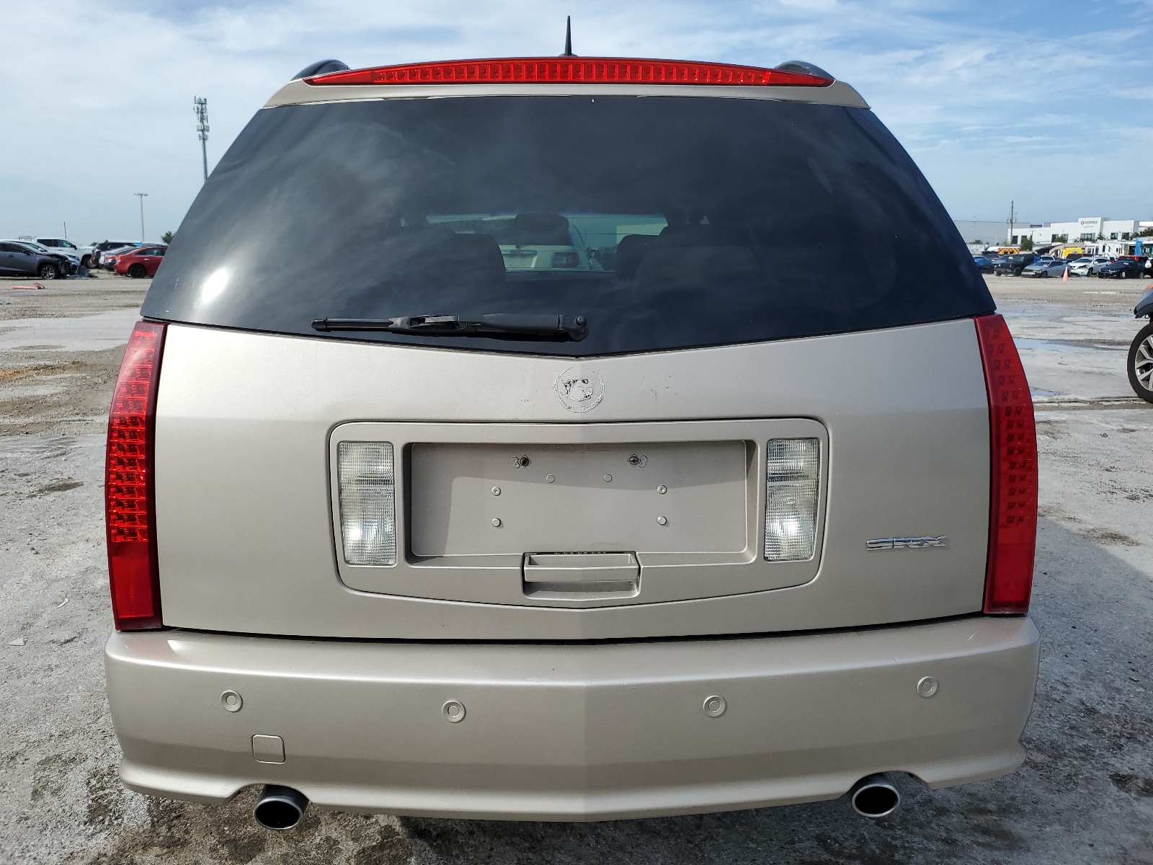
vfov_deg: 53.1
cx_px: 576
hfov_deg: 67.3
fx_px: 866
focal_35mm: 26
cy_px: 432
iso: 50
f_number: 1.5
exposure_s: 1/2500
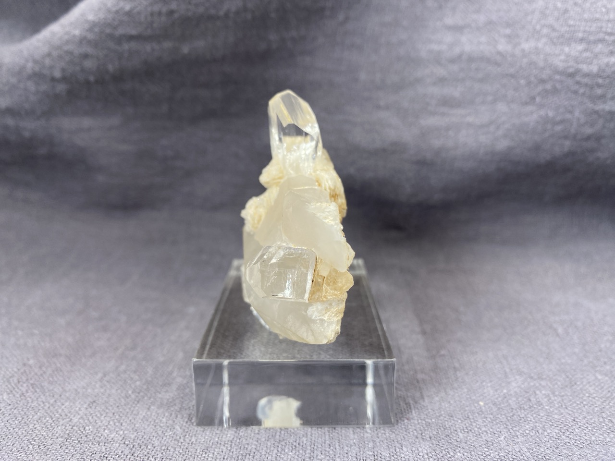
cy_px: 230
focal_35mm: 25
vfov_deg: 54.9
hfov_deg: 69.4
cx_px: 308
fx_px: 444
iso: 32
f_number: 1.8
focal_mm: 4.25
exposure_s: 1/238
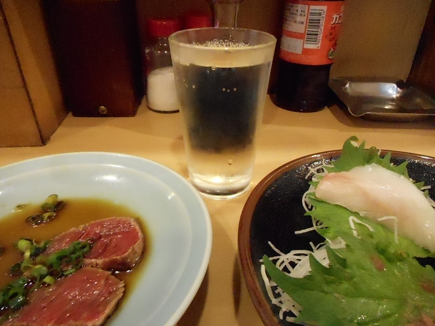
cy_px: 163
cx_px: 218
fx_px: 314
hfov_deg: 69.4
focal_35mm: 25
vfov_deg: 54.9
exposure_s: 1/40
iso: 3200
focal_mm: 4.5
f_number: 3.7
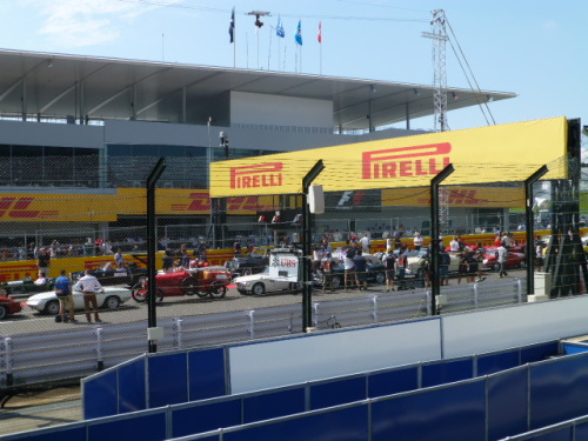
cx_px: 294
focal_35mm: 47
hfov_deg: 40.4
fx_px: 798
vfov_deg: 30.9
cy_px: 220
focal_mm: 8.5
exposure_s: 1/800
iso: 100
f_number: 4.2
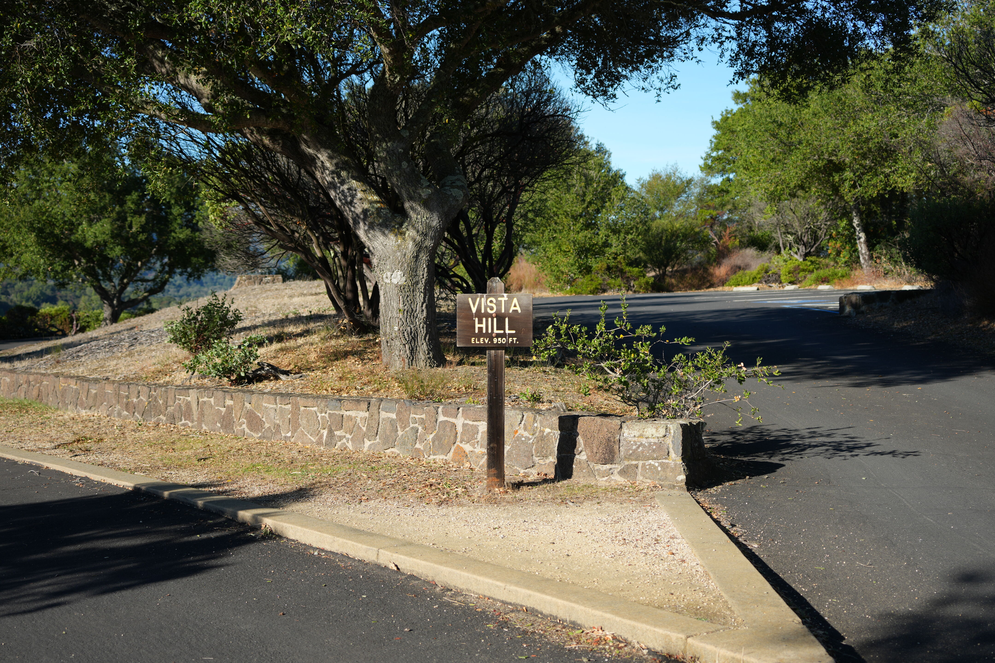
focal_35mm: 51
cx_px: 498
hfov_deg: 38.9
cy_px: 332
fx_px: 1409
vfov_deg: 26.5
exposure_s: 1/500
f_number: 4.5
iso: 125
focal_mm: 51
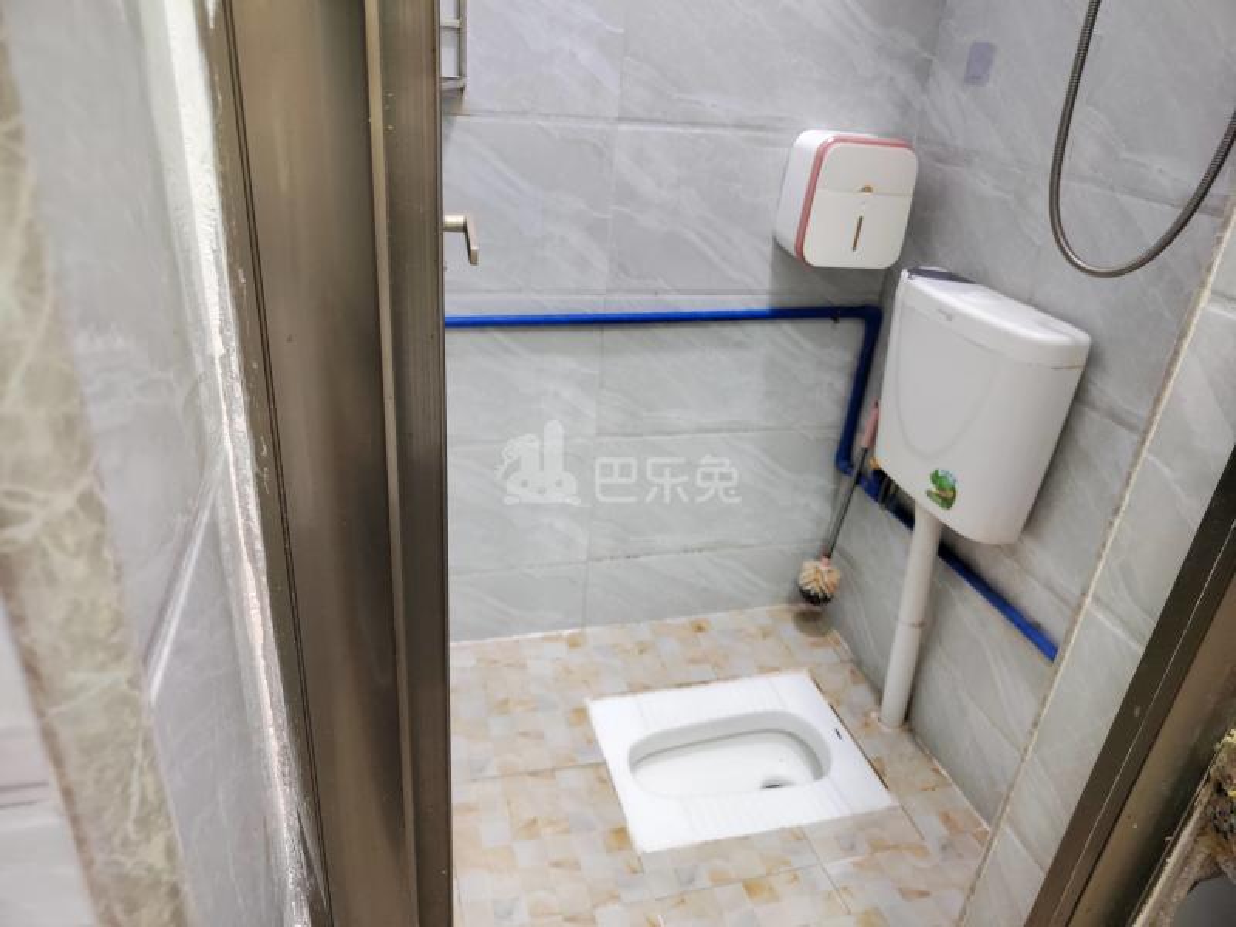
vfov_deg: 35.1
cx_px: 618
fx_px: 1464
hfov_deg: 45.8
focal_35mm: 41
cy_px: 464
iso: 382
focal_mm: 5.59
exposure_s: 1/50
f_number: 1.88
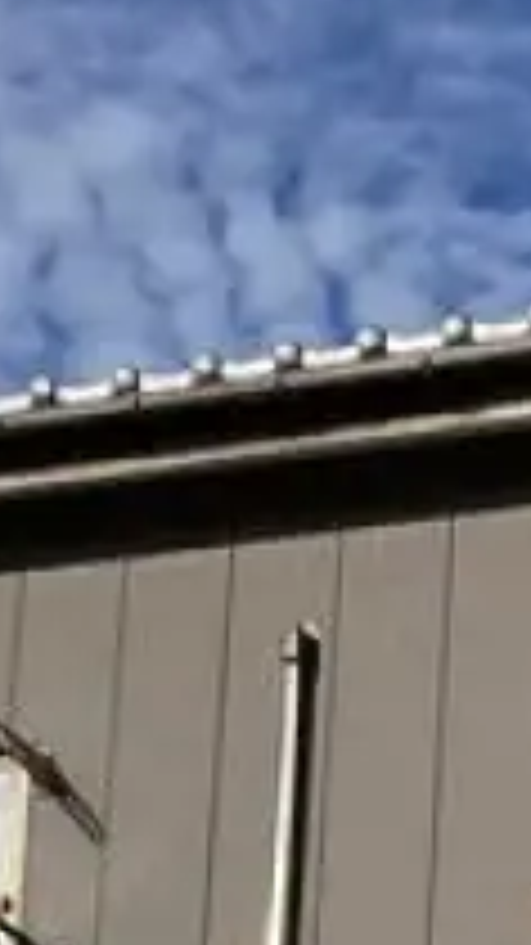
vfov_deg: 17.1
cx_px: 477
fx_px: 2906
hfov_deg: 10.4
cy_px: 1314
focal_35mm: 116
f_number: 1.8
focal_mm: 3.99
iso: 20
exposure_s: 1/2558
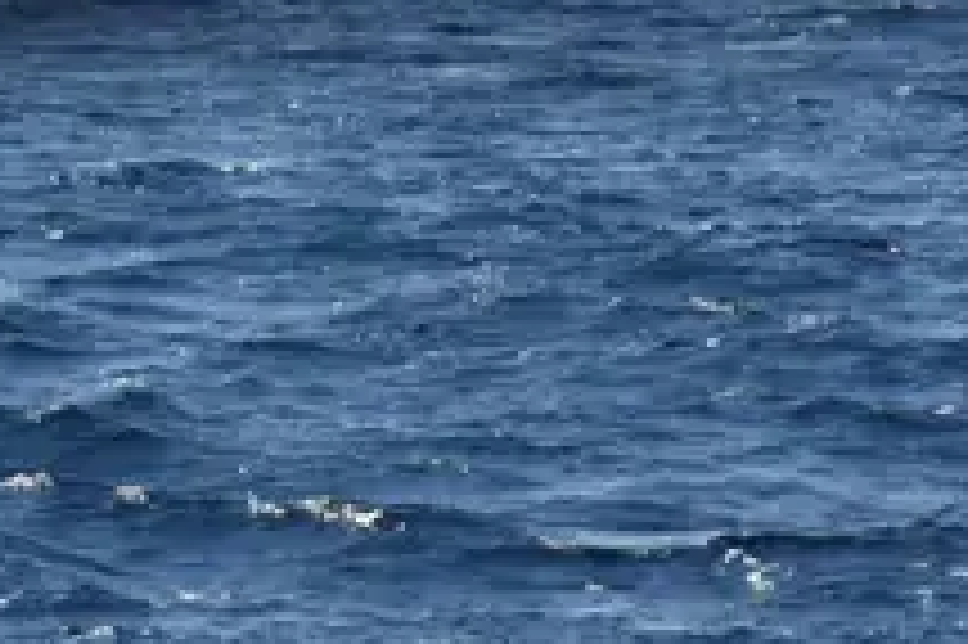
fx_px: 12387
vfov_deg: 3.0
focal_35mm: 461
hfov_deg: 4.4
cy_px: -667
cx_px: -608
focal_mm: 75
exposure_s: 1/2500
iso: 640
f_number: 13
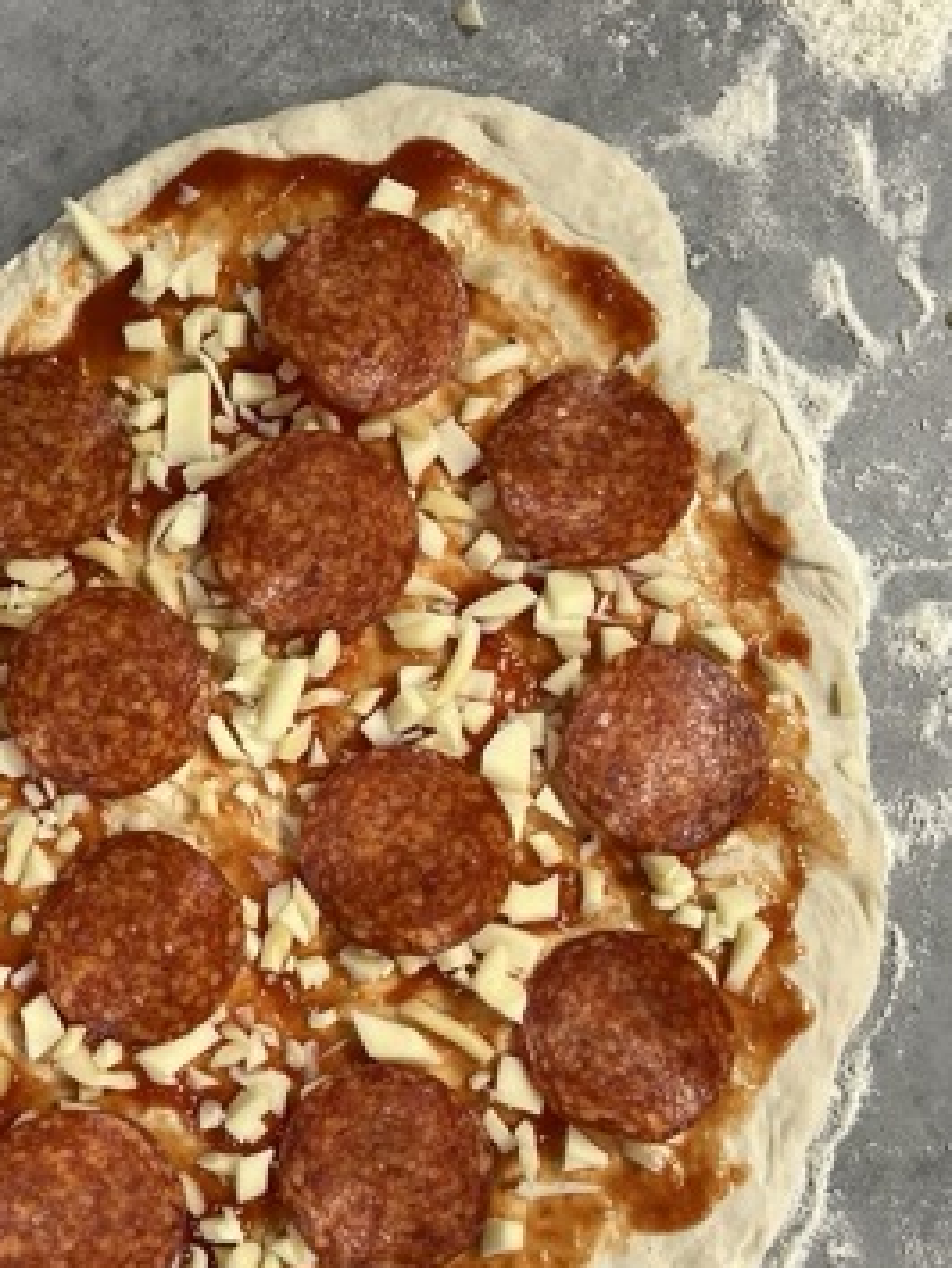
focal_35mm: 47
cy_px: 727
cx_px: 208
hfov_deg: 30.3
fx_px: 1721
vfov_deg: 40.3
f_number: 1.6
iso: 125
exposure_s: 1/100
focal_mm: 5.1
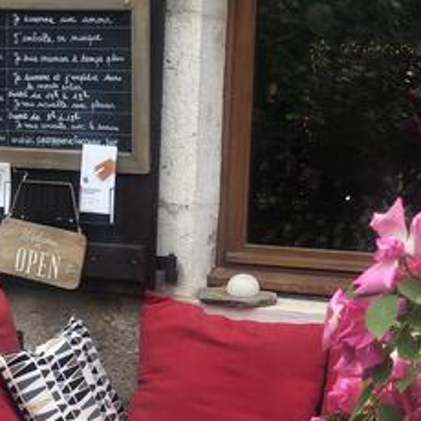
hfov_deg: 14.5
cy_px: 271
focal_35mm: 120
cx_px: 106
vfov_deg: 14.5
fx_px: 1651
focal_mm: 6
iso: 20
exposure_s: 1/100
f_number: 2.4
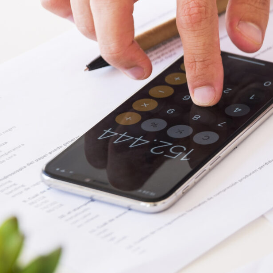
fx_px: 2204
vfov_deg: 7.1
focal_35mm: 247
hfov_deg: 6.9
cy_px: 30
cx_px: 538
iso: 80
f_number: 3.5
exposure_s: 1/160
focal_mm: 70
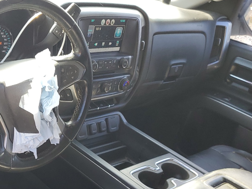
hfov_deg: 36.3
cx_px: 36
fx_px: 364
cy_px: 167
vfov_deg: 28.1
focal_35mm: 50
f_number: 1.5
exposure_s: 1/120
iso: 52
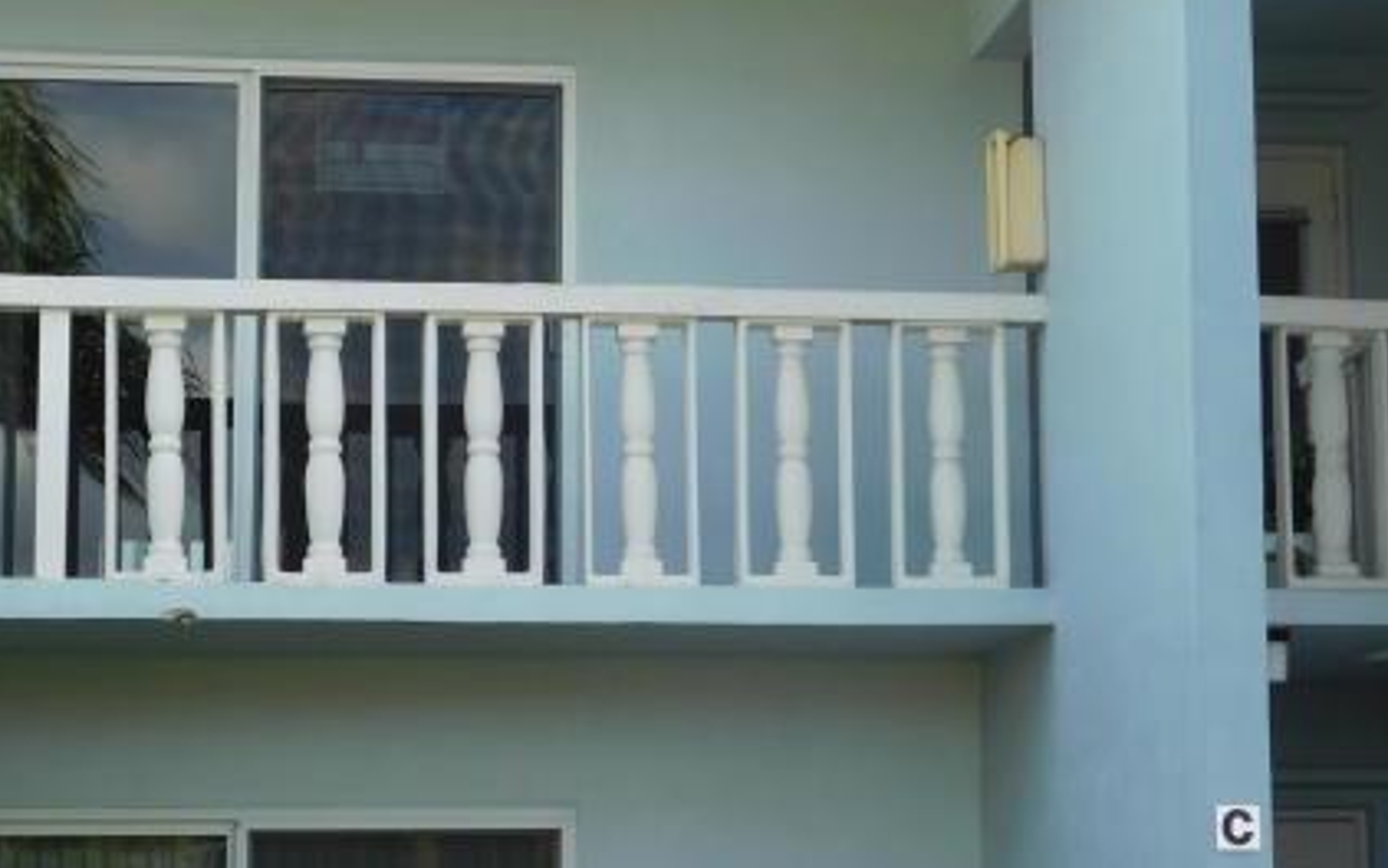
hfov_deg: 19.6
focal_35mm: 106
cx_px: 786
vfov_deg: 12.3
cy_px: 273
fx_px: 4011
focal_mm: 11.7
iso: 125
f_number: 4.2
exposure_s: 1/200
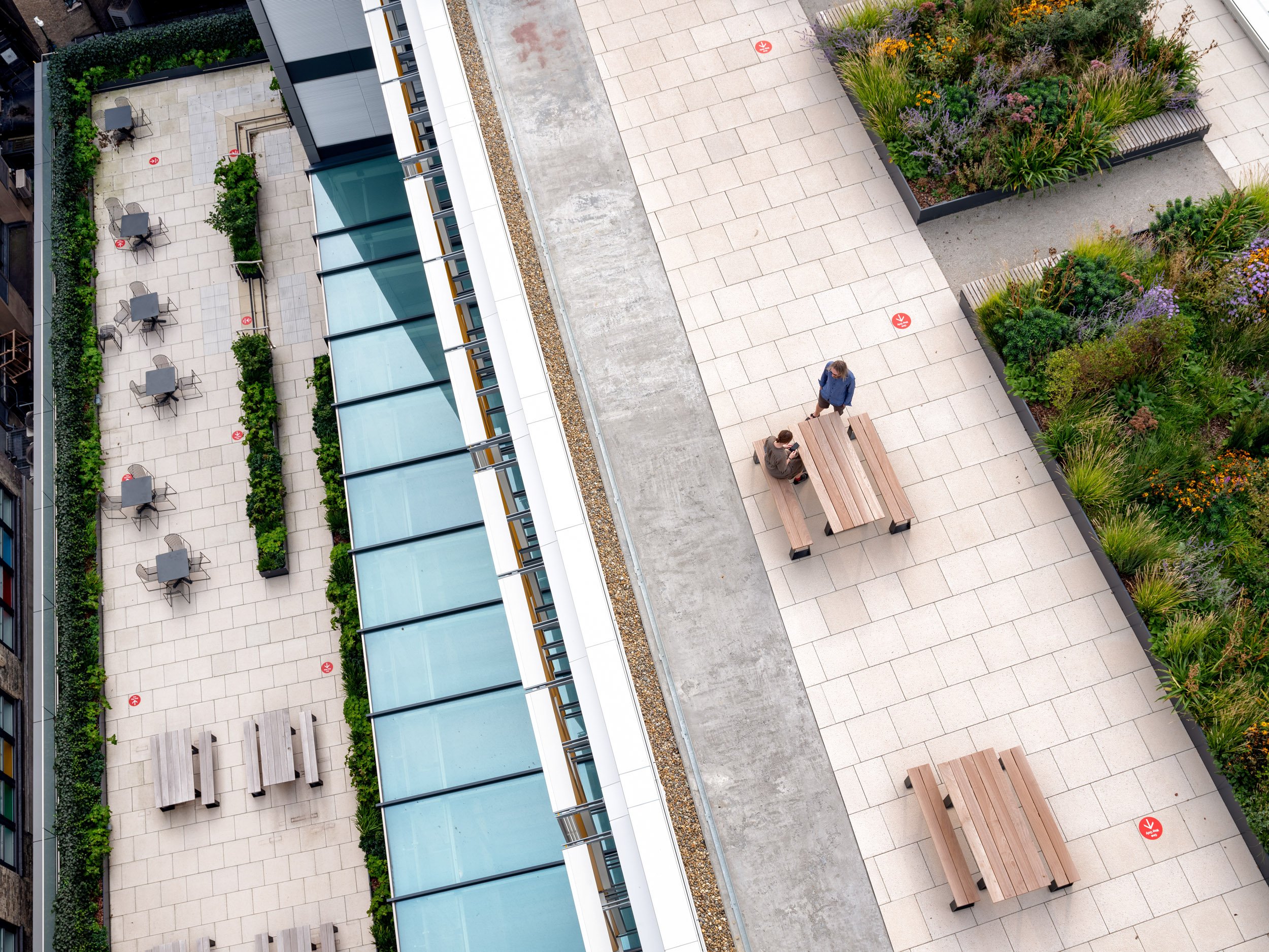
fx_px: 1466
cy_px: 476
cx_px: 634
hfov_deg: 46.8
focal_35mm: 40
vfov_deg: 36.0
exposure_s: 1/80
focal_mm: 50
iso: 100
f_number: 9
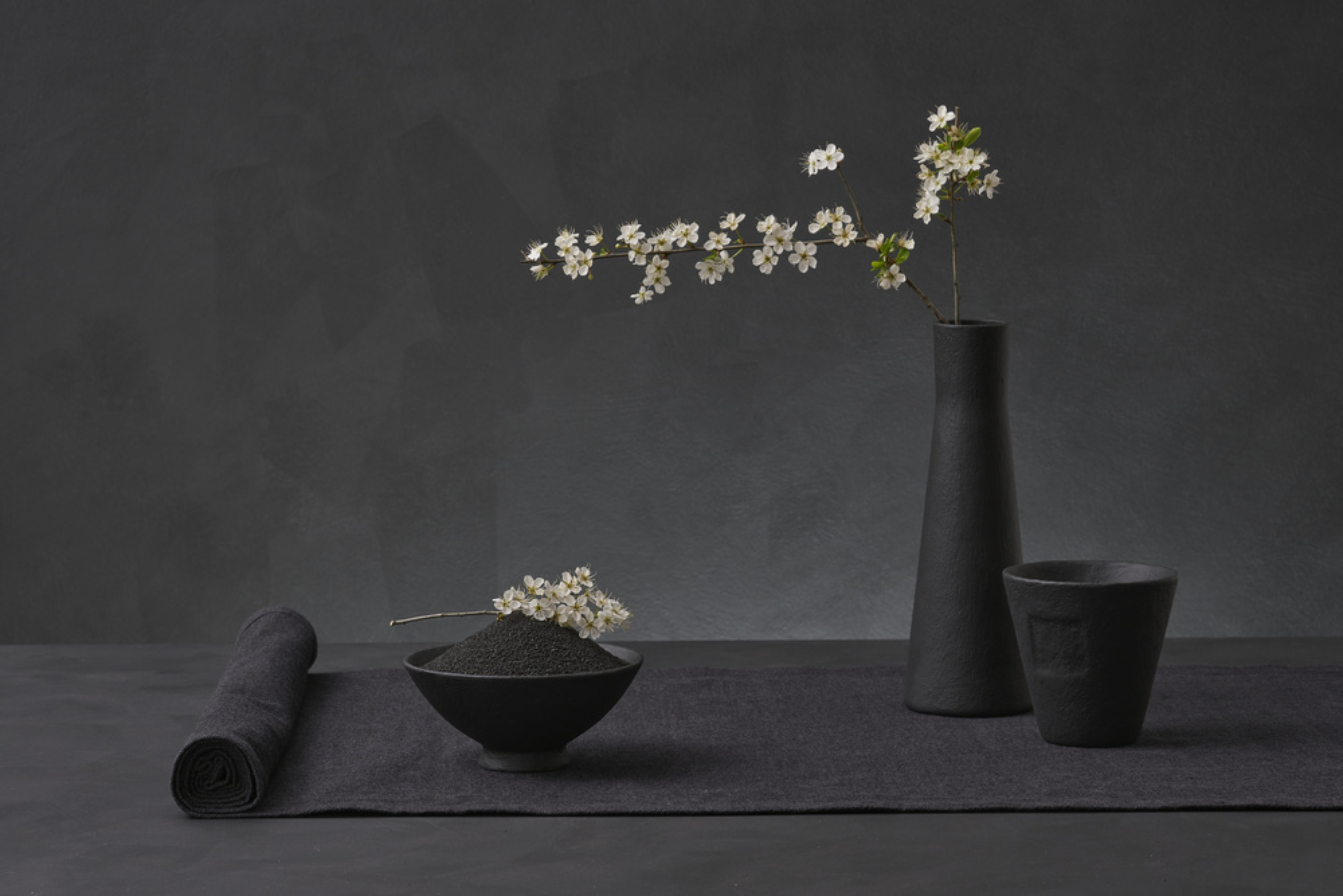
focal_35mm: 90
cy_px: 448
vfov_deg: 15.2
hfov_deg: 22.6
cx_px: 672
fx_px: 3358
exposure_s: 1.5
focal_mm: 60
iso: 160
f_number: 11
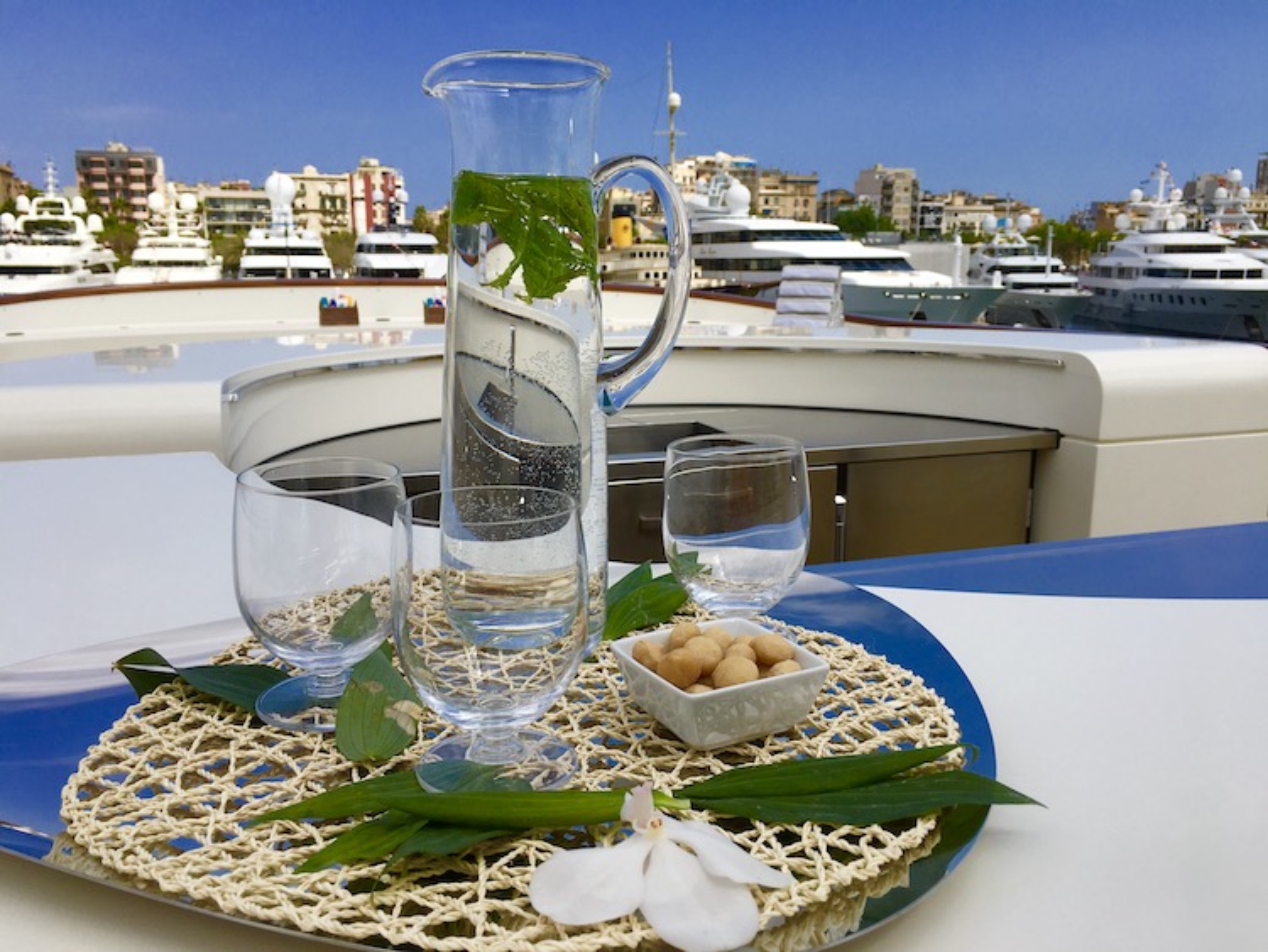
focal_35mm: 29
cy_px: 476
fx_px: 1063
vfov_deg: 48.3
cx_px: 634
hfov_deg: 61.6
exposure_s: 1/2404
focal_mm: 4.15
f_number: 2.2
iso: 25
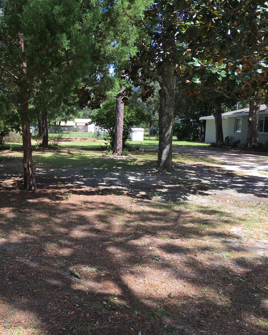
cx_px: 63
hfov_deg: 38.0
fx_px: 377
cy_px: 167
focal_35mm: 38
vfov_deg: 47.9
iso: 25
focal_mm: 4.15
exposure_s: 1/466
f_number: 2.2
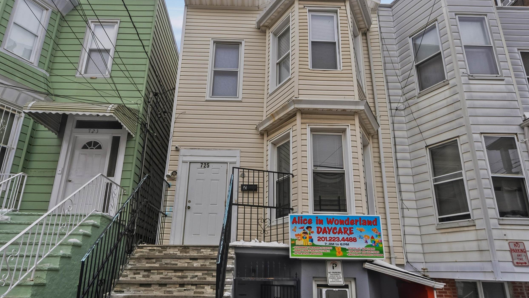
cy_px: 172
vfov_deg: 51.3
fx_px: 309
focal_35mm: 22
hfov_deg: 81.1
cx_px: 252
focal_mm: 17
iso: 100
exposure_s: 1/320
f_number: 8
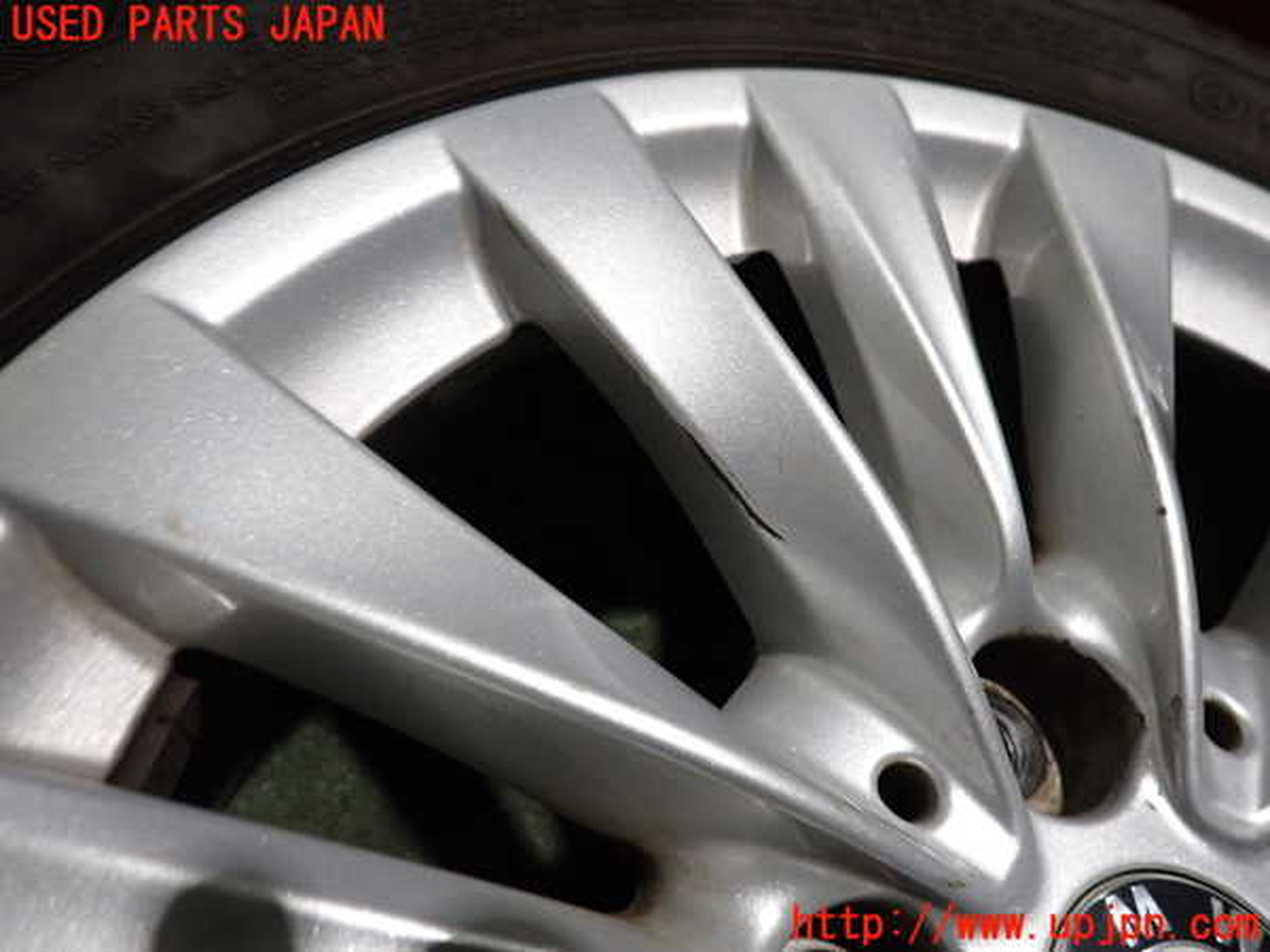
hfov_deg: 69.4
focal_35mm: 25
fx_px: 917
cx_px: 635
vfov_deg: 54.9
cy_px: 476
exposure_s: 1/30
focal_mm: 4.5
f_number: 2
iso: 250
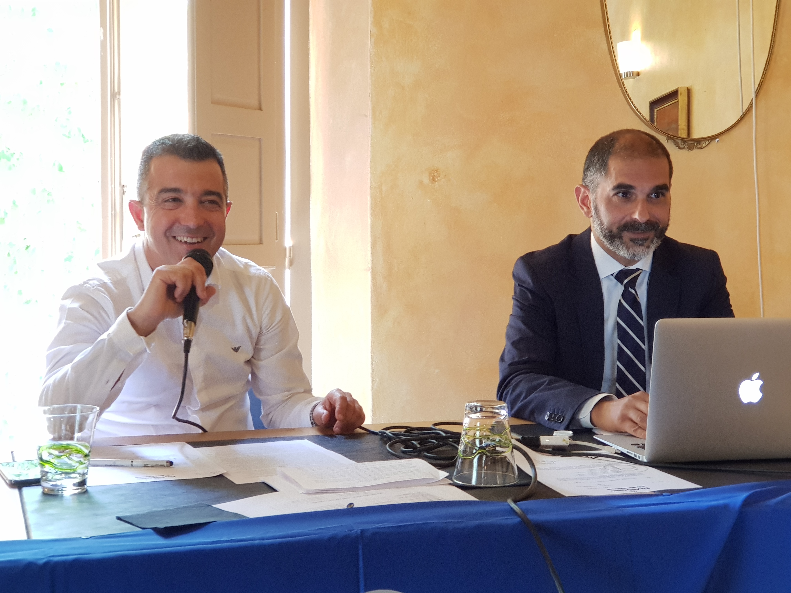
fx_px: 1188
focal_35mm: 52
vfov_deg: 28.0
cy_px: 296
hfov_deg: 36.8
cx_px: 396
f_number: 2.4
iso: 200
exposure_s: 1/17
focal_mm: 6
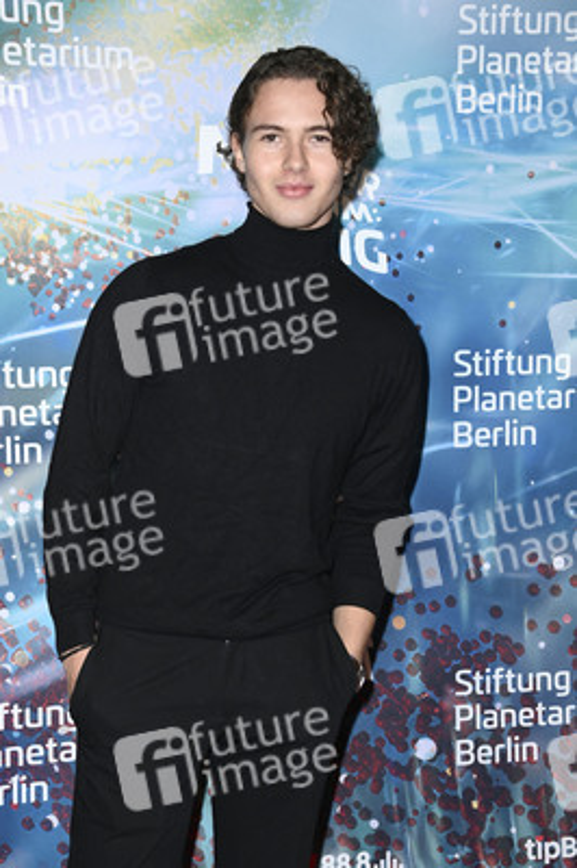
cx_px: 288
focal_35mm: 70
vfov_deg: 28.9
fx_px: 1686
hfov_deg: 19.4
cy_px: 434
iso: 500
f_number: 5.6
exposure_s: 1/160
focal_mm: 70
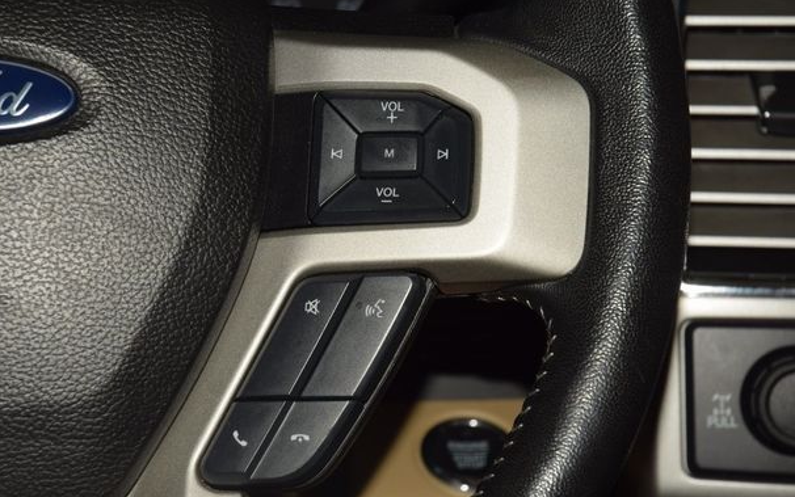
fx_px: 2449
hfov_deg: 18.4
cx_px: 377
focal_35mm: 113
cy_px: 254
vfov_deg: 11.6
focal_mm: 70
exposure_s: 1/125
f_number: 8
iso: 100
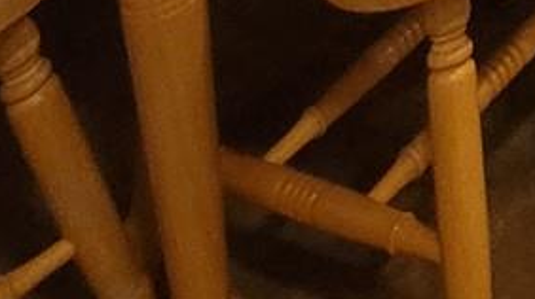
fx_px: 1460
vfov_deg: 7.0
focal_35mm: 103
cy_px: -1060
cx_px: 1072
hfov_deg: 16.1
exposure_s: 1/60
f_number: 2.2
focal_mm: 2.2
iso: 400
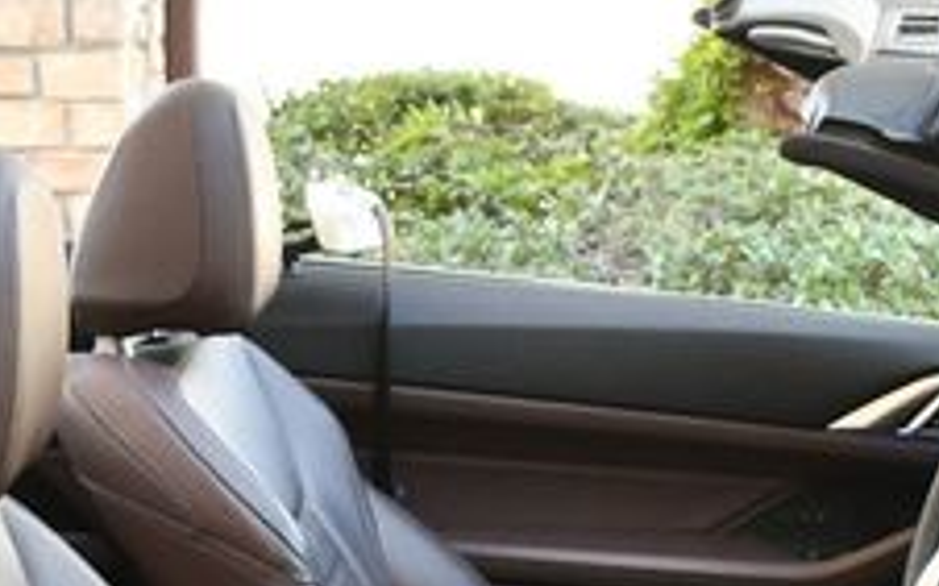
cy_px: 885
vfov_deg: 12.0
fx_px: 2660
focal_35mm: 104
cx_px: 524
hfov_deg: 20.0
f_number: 3.5
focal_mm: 18
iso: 720
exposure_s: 1/250
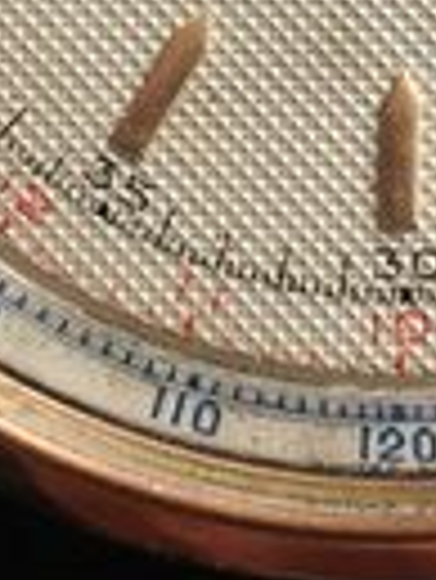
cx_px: 571
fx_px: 3756
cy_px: -319
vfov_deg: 8.6
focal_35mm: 224
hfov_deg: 6.6
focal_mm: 4.15
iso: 32
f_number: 2.2
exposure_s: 1/50
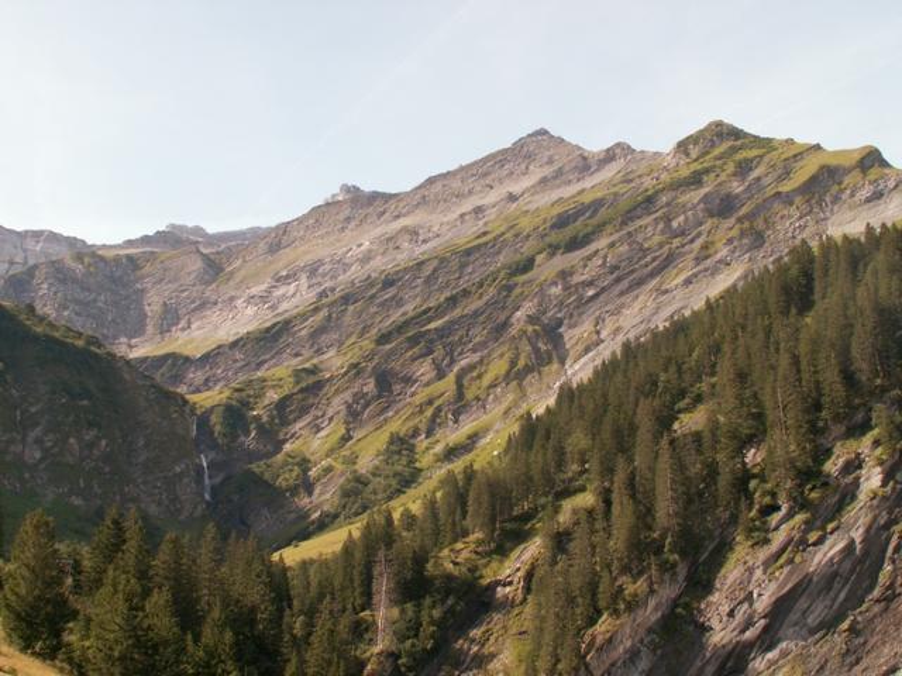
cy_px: 338
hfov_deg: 52.6
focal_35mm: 35
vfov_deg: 40.7
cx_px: 451
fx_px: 912
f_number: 5
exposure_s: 1/125
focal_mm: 5.86
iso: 50
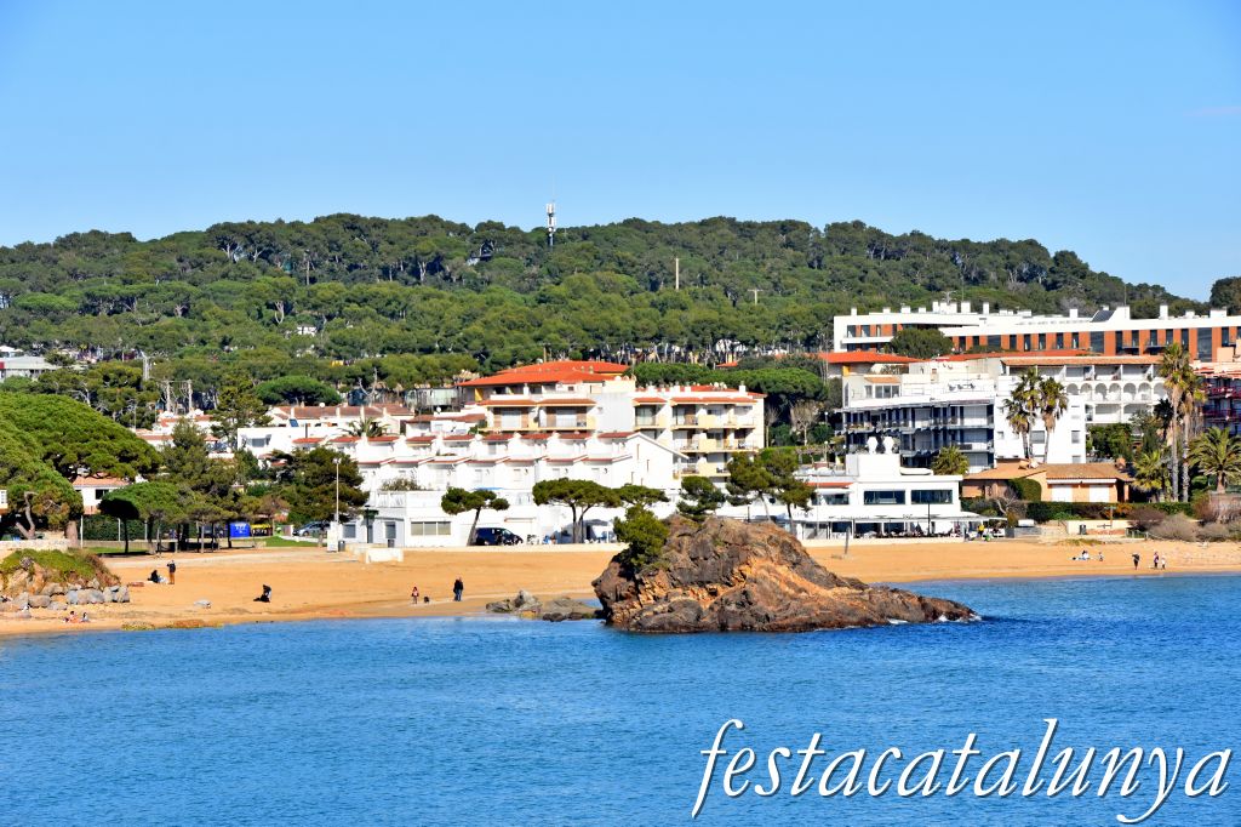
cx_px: 620
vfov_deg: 9.6
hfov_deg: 14.4
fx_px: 4910
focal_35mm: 142
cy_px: 414
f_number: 11
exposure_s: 1/500
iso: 320
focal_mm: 95
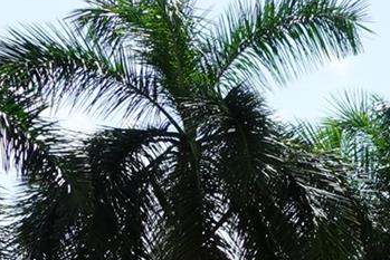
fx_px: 1192
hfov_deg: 16.8
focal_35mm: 110
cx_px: 587
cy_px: 435
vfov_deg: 11.7
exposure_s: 1/400
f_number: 5.6
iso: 125
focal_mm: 9.4
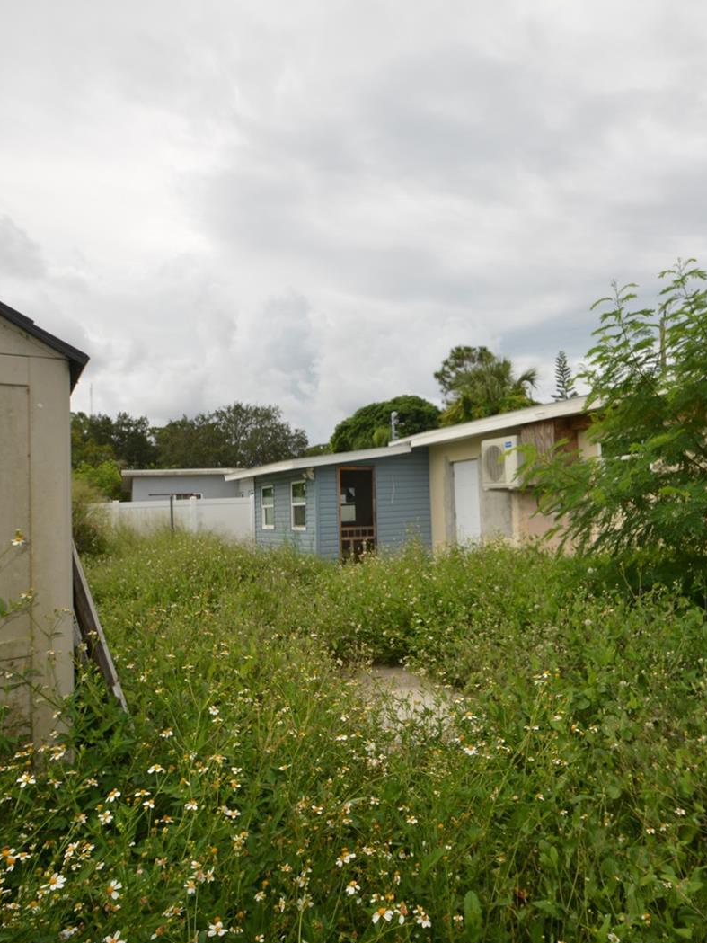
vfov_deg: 76.4
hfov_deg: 60.0
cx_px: 457
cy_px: 472
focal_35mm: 22
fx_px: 599
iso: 100
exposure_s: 1/200
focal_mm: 10
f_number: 8
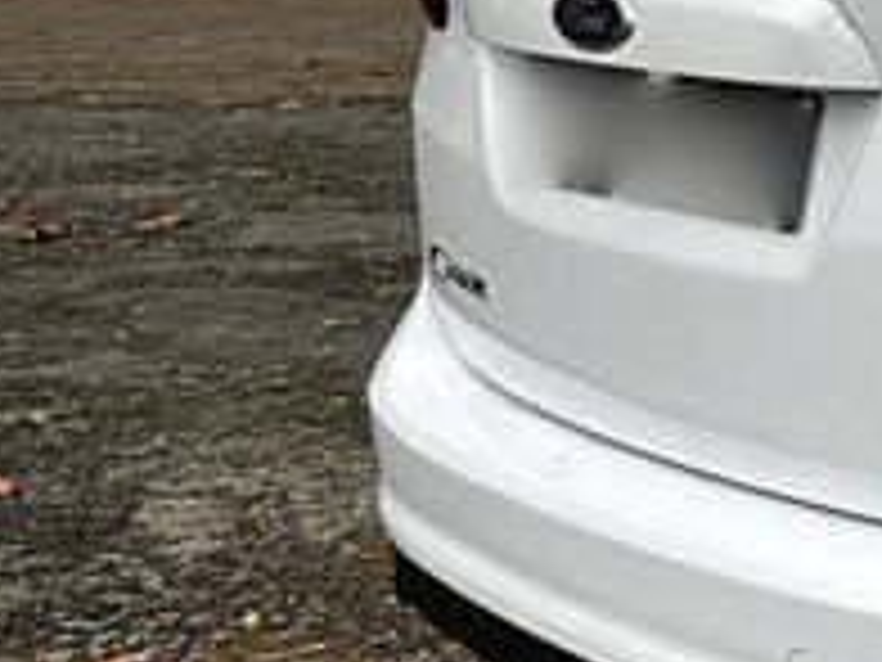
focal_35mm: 106
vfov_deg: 13.9
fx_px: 2701
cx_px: 1764
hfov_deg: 15.1
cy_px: 162
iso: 50
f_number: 1.5
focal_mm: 5.7
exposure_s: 1/461
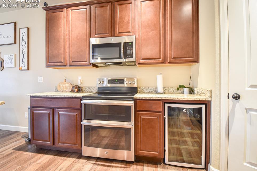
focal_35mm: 16
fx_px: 114
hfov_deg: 96.7
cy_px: 84
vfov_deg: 73.7
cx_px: 124
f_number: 8
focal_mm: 10
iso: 320
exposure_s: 1/2
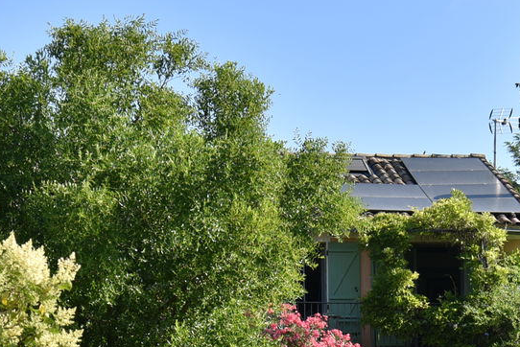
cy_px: 449
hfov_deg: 17.2
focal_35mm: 118
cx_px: 389
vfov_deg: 11.3
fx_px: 1705
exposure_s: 1/400
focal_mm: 40
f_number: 4.5
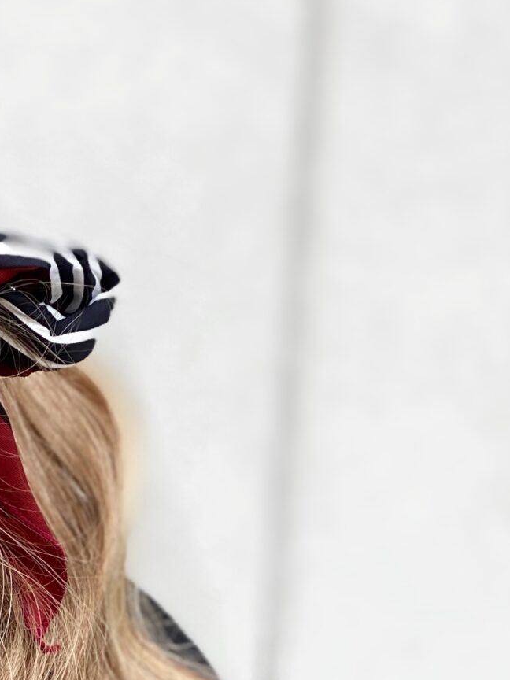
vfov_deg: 12.7
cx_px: -235
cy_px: 612
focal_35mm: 154
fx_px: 3025
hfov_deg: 9.4
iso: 20
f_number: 2
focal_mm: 6
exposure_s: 1/280
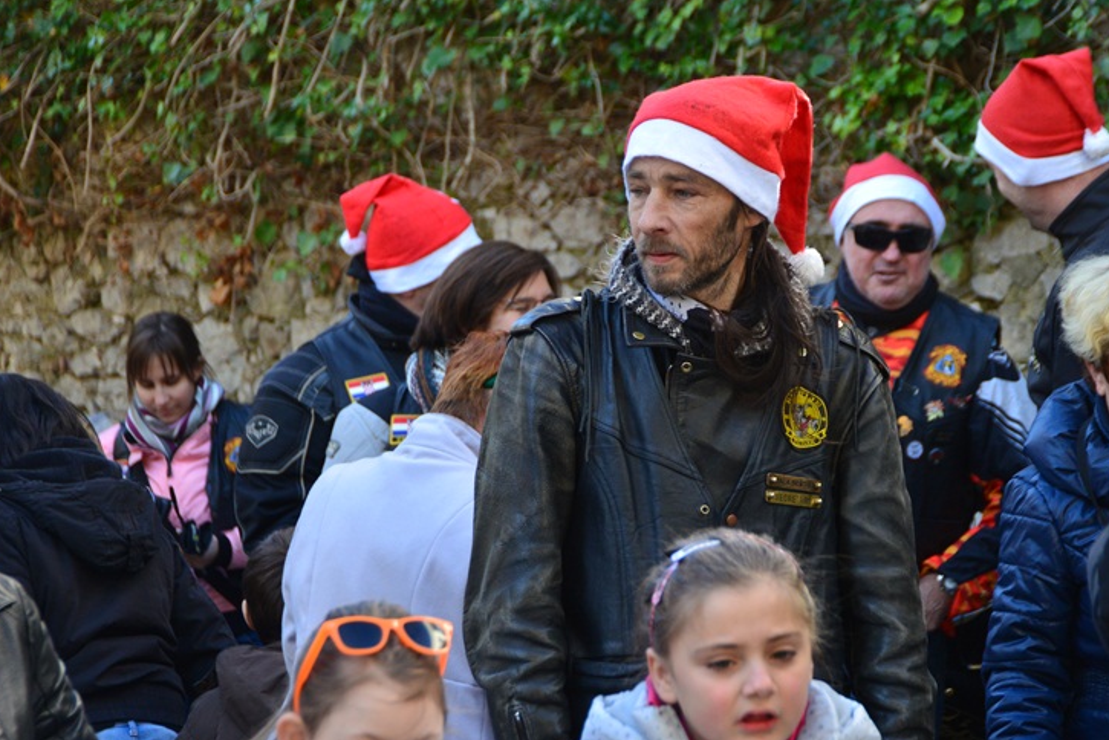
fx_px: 3636
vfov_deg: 11.6
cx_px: 642
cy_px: 450
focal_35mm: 118
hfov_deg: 17.3
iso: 1250
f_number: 5.6
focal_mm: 95
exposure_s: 1/400
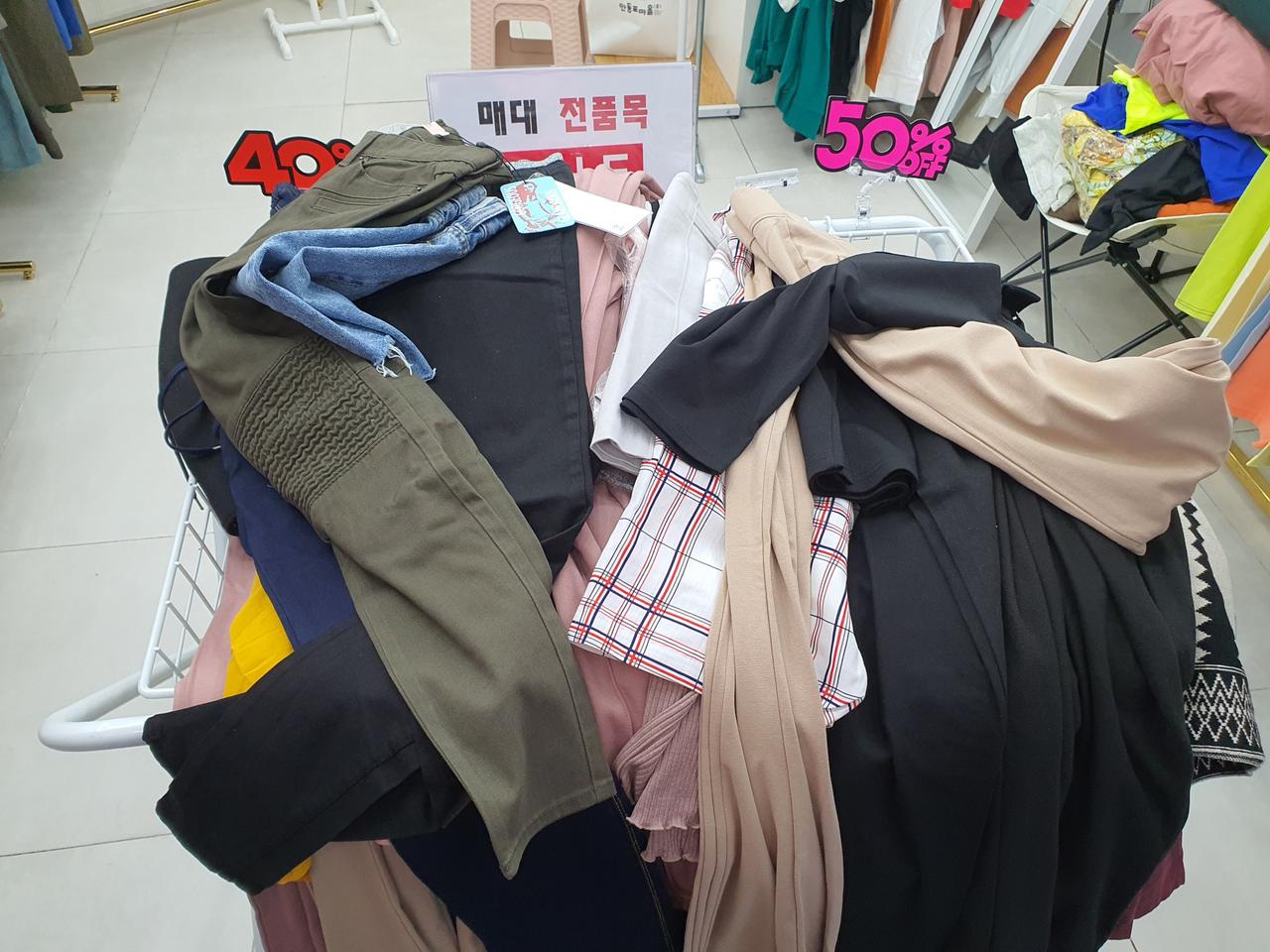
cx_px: 635
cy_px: 476
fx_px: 954
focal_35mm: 26
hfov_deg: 67.3
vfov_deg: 53.1
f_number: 2.4
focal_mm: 4.3
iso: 160
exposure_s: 1/120
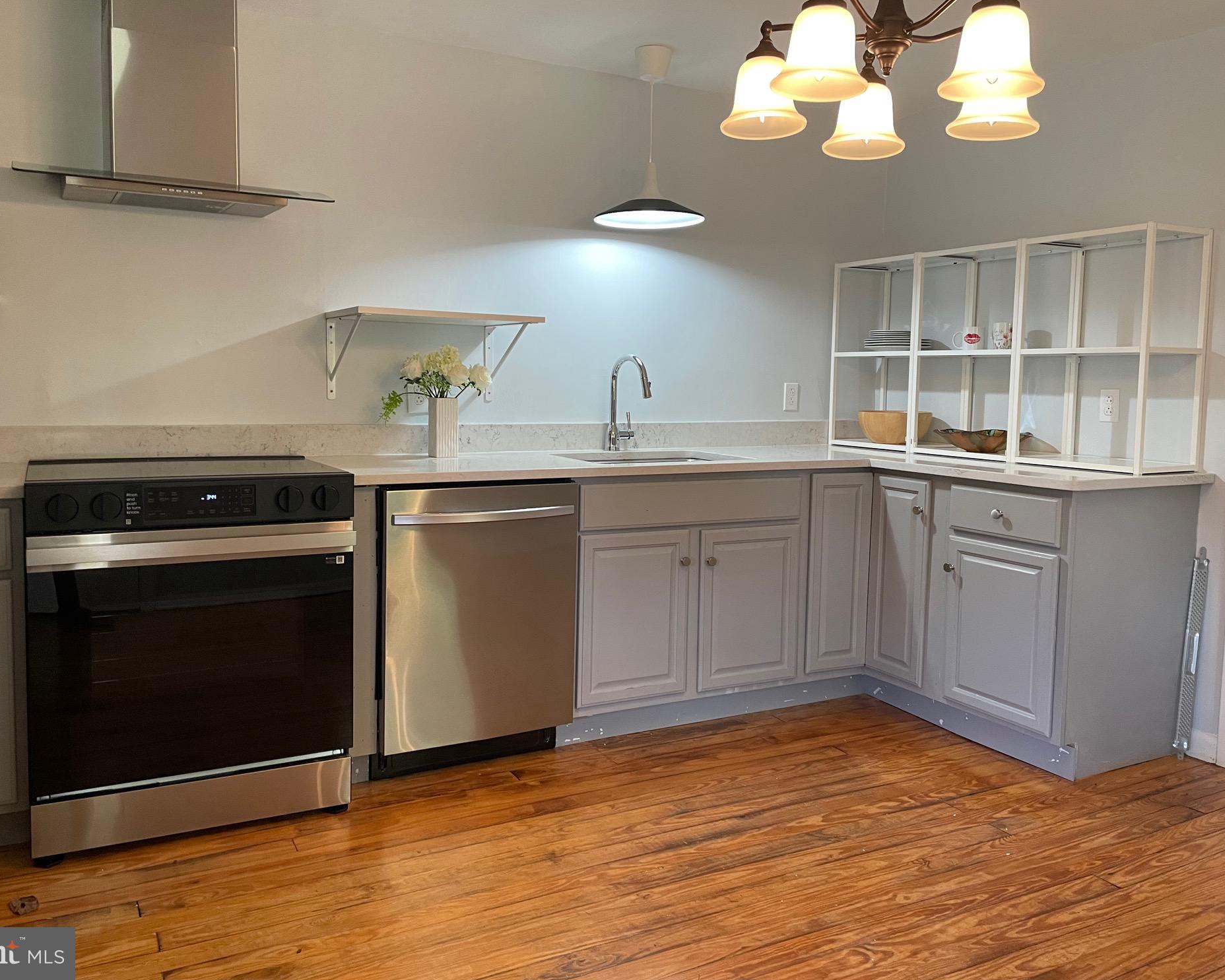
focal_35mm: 28
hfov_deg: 62.2
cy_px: 474
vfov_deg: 51.5
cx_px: 586
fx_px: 1015
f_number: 1.6
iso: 125
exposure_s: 1/60
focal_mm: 4.2
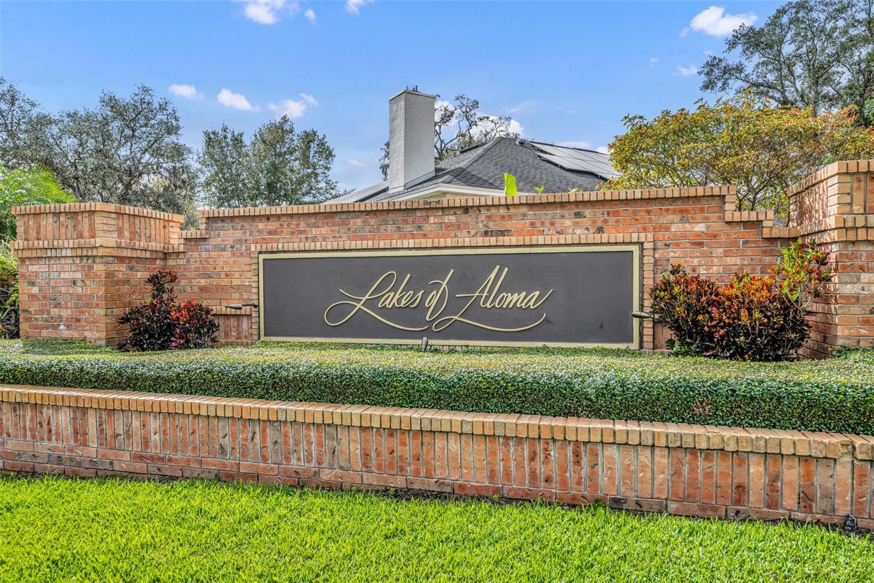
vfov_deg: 53.1
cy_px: 292
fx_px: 583
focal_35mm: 24
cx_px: 437
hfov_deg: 73.8
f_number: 6.3
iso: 100
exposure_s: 1/320
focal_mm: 24
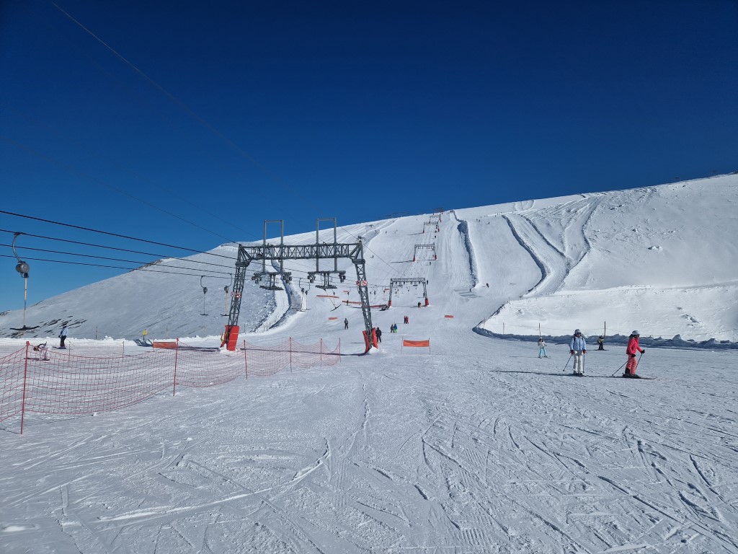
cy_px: 277
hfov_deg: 73.9
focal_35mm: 23
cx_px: 369
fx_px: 490
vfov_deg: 58.9
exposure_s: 1/7728
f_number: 1.8
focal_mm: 5.4
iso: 50
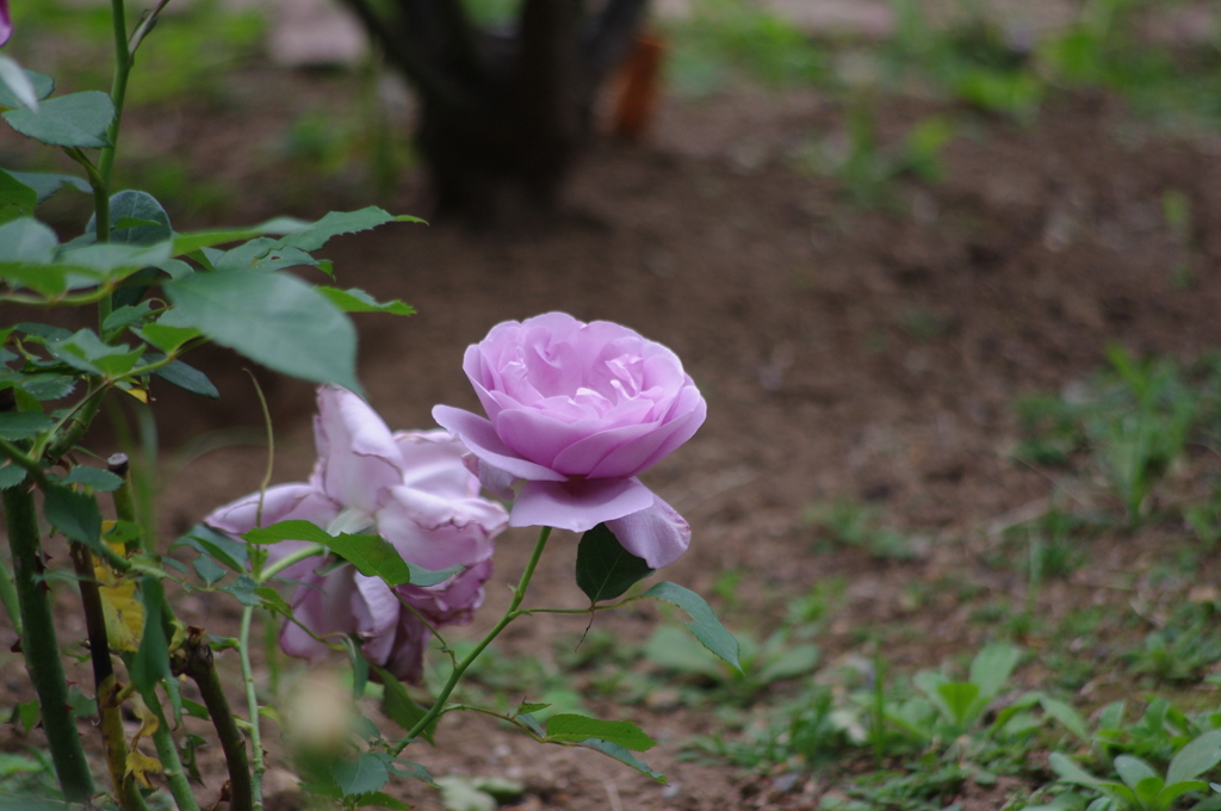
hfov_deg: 4.6
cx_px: 610
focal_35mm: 450
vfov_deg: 3.0
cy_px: 406
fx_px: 15243
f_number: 5.8
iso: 400
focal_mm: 300
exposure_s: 1/200
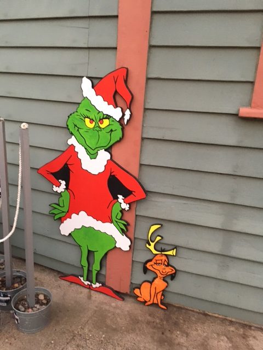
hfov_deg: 48.2
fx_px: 294
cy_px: 175
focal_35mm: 29
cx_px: 132
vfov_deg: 61.7
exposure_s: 1/15
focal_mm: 4.15
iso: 200
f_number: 2.2
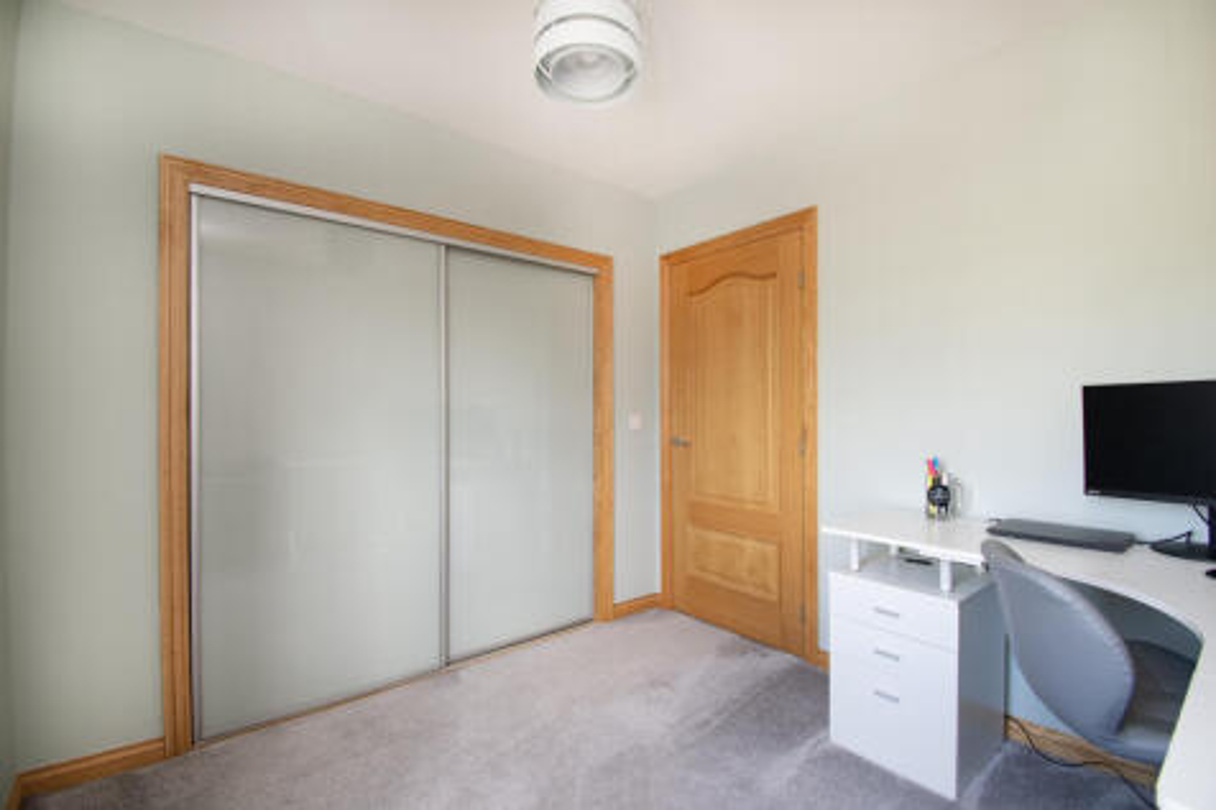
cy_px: 405
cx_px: 608
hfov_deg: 100.4
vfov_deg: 77.3
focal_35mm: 15
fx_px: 506
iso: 250
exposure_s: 1/10
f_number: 8
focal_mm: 10
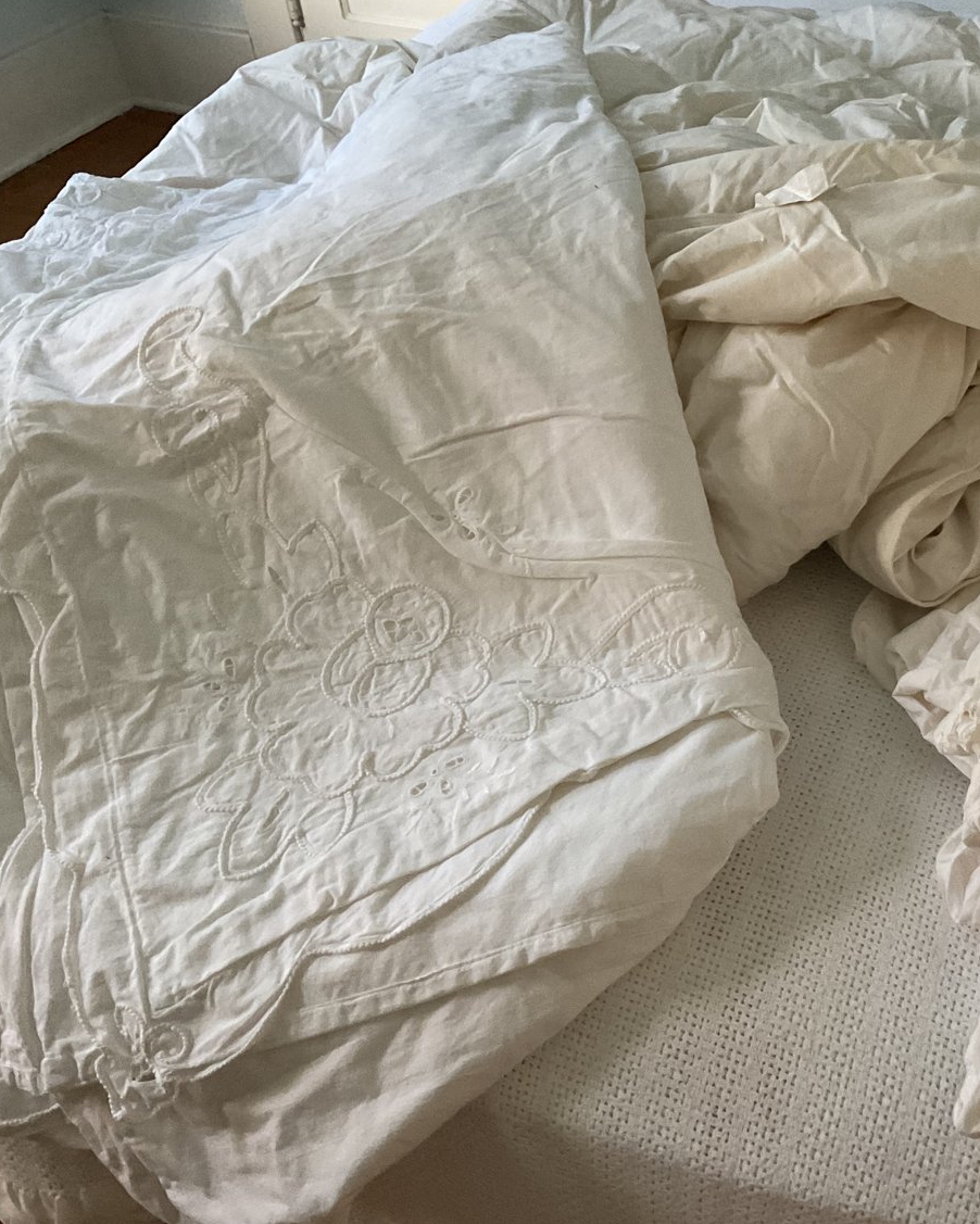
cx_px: 764
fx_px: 1377
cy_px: 611
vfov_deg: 47.9
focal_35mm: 38
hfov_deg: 37.9
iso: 200
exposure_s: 1/50
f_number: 1.8
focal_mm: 3
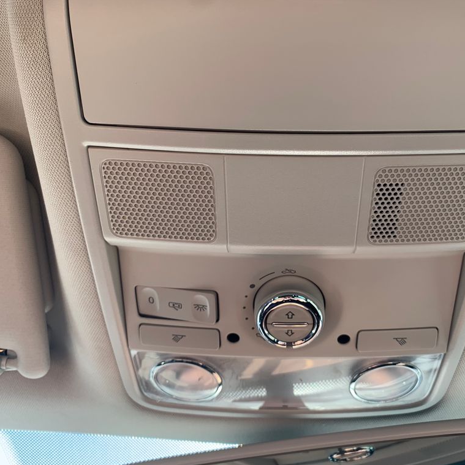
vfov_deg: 52.5
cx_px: 274
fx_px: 471
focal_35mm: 31
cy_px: 233
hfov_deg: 52.3
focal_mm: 4.25
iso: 25
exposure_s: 1/141
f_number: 1.8
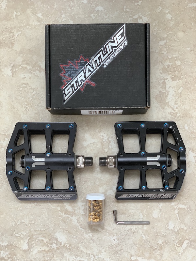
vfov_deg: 36.8
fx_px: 393
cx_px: 98
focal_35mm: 52
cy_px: 130
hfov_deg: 28.0
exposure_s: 1/60
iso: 125
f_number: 2.4
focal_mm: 6
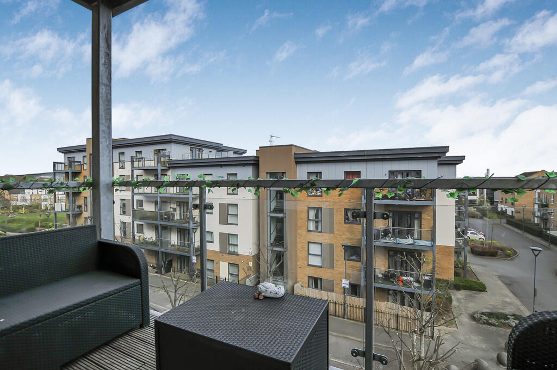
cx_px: 278
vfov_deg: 71.9
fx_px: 255
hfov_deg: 95.1
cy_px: 185
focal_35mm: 16
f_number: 5.6
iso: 200
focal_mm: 11
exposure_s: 1/400
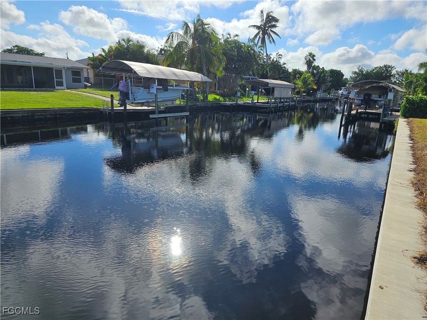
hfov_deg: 73.9
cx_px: 214
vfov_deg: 58.9
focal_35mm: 23
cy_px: 160
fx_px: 284
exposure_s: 1/1384
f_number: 1.7
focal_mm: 6.3
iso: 10
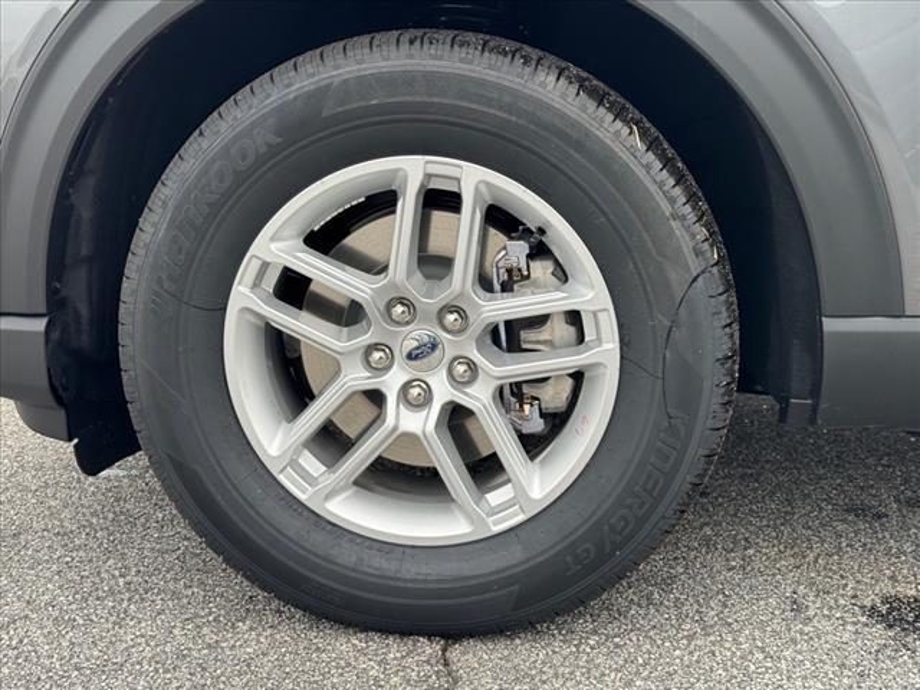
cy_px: 345
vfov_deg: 30.3
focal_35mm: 48
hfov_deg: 39.7
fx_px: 1276
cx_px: 460
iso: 64
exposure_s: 1/394
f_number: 1.78
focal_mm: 6.76
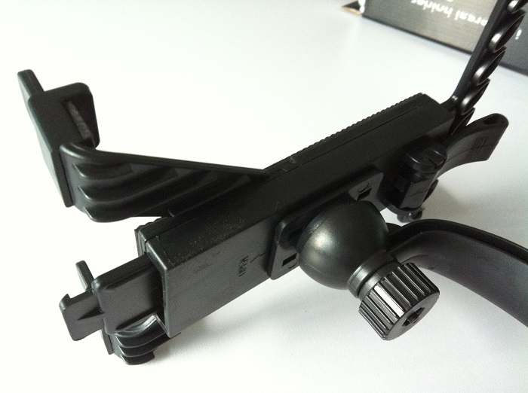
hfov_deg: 52.7
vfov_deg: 40.6
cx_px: 264
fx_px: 533
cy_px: 196
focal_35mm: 35
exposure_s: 1/15
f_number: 2.8
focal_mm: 3.85
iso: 320
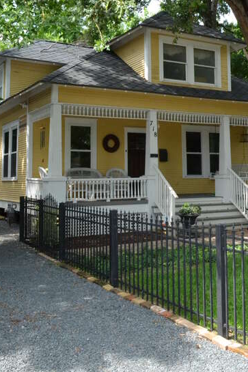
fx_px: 455
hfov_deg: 30.4
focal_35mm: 44
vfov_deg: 44.1
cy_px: 137
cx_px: 151
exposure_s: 1/250
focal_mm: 20
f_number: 20
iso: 3200
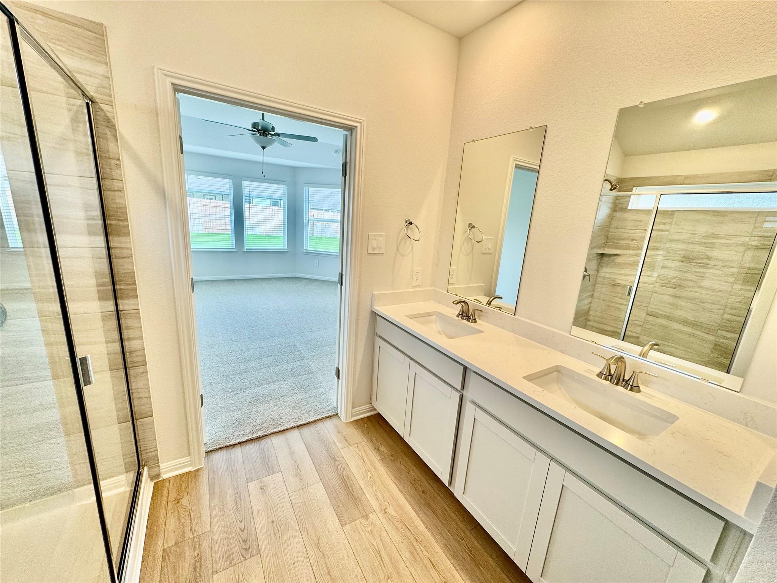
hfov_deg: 102.1
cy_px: 292
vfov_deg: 85.7
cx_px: 388
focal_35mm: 14
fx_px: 314
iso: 80
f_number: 2.2
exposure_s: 1/120
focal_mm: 2.22
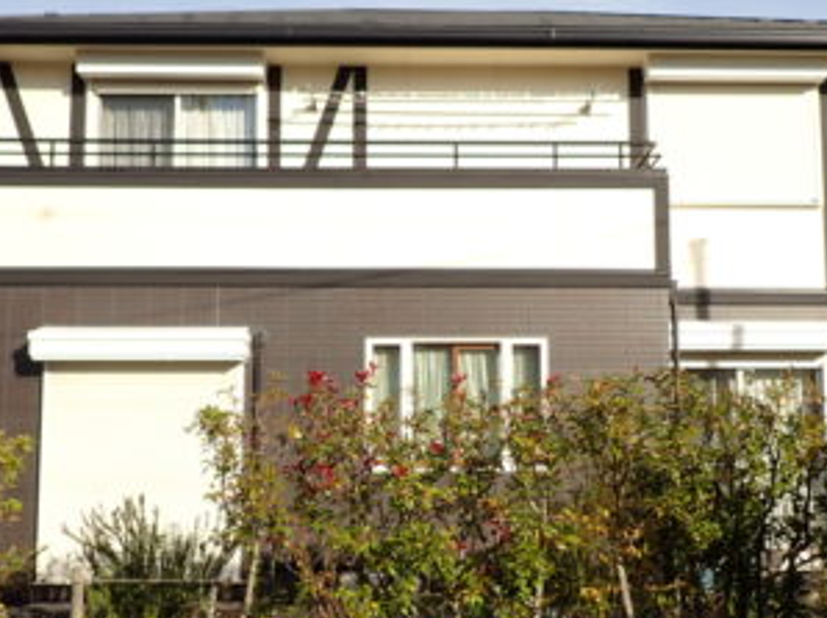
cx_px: 450
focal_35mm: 42
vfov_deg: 34.2
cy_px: 359
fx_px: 1003
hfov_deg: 44.8
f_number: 2.8
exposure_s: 1/1000
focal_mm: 4.5
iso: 100
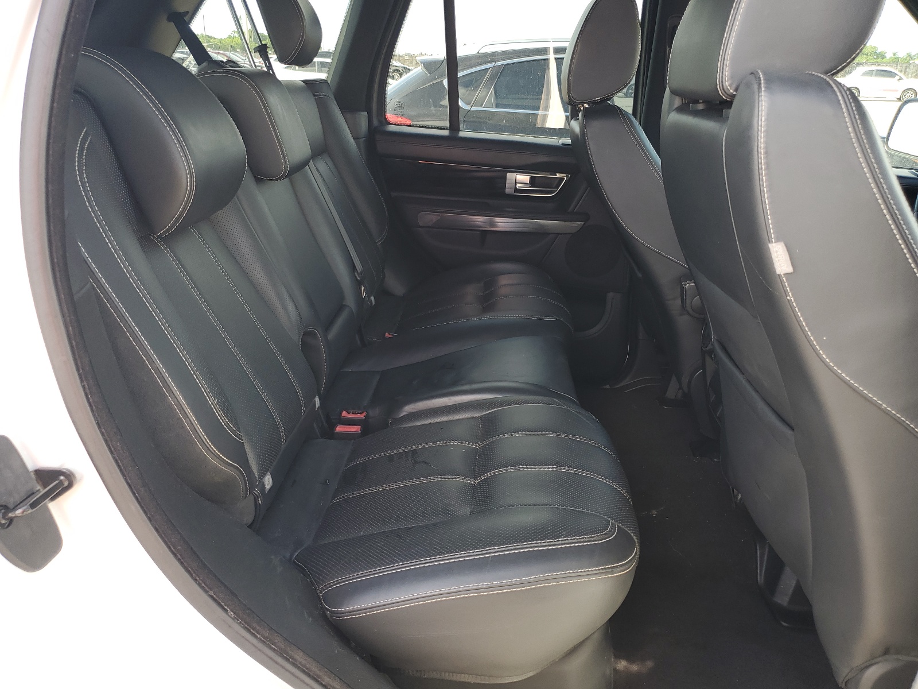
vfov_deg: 53.1
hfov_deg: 67.3
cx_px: 459
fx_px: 690
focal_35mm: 26
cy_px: 344
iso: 50
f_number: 1.5
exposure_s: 1/139
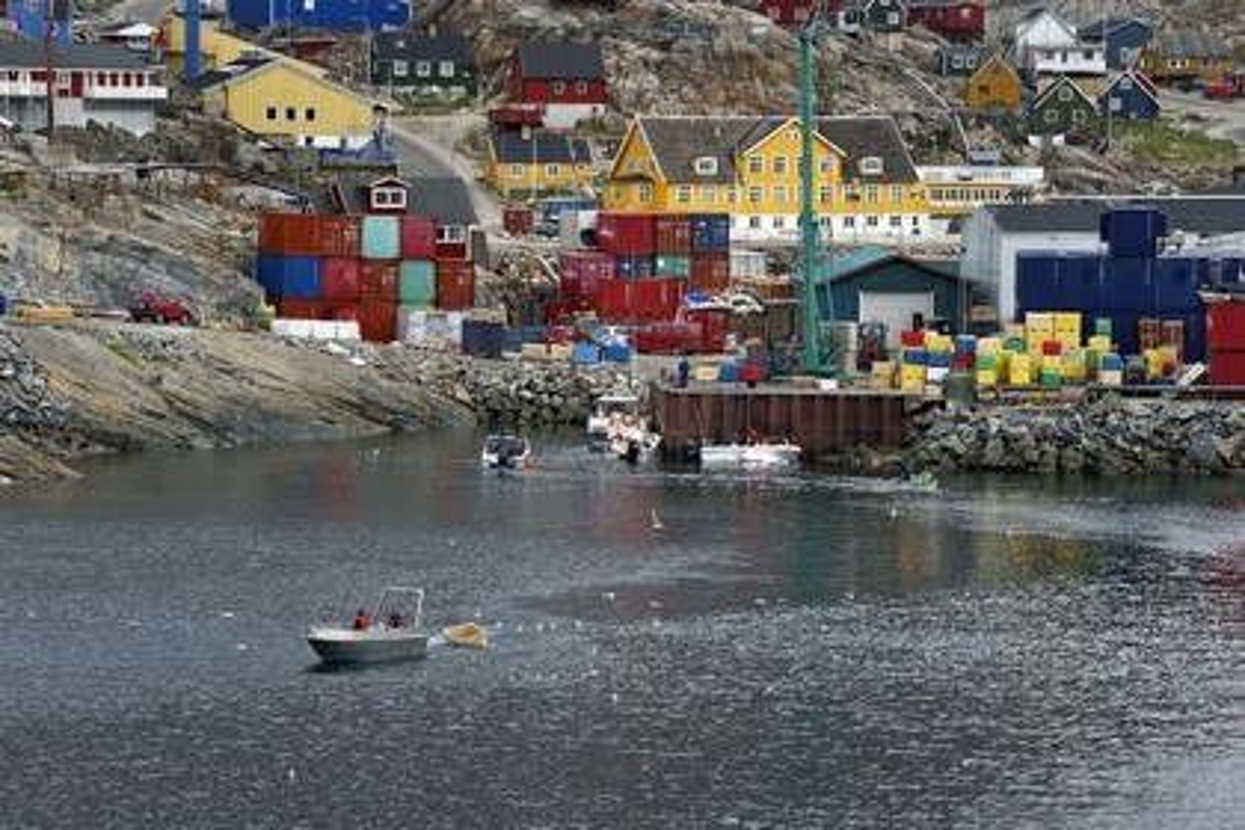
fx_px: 6916
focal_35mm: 200
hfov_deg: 10.3
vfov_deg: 6.9
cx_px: 622
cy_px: 415
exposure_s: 1/400
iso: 400
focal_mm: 200
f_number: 7.1
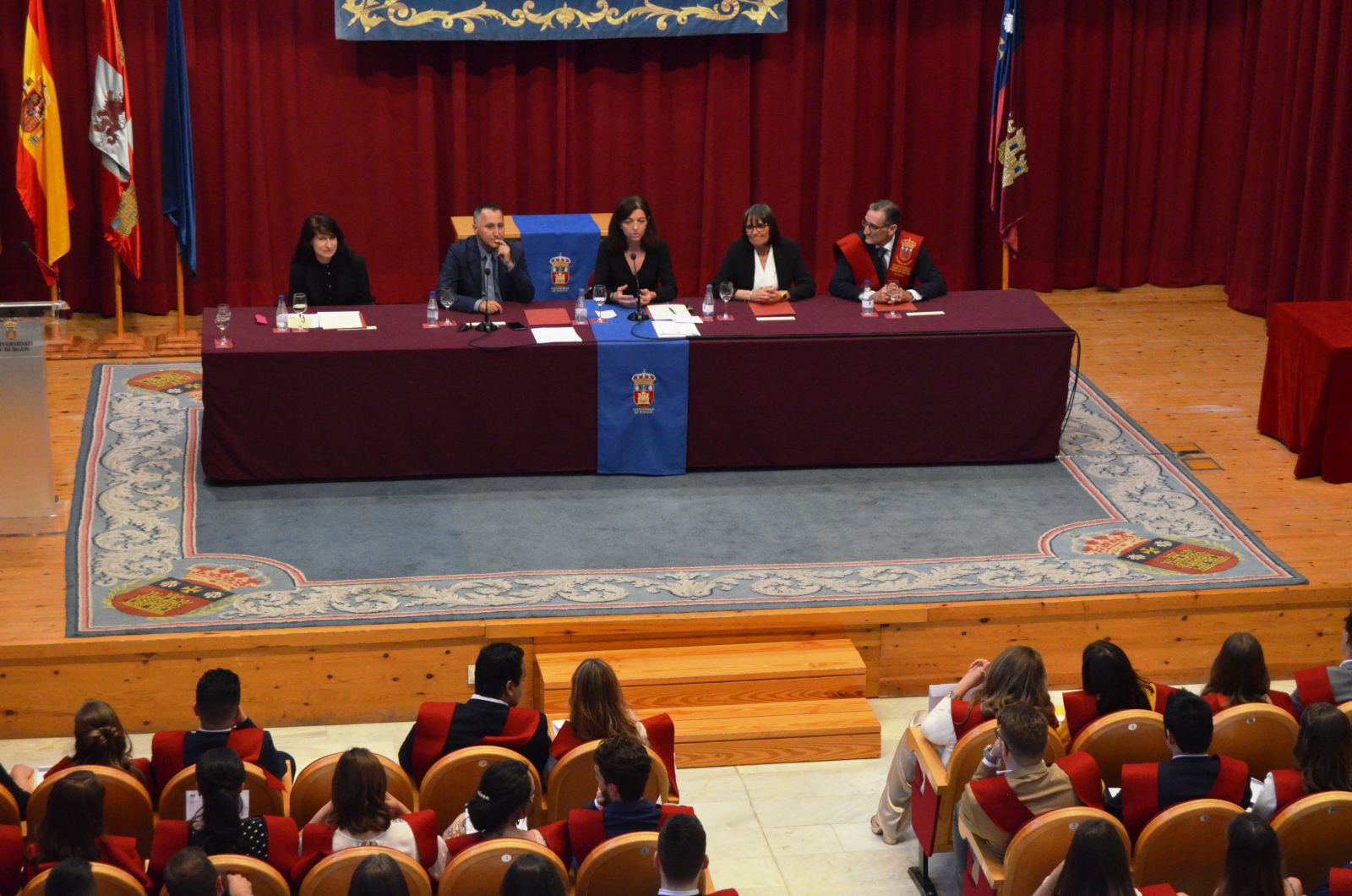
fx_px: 3092
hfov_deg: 24.7
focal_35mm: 82
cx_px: 676
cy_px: 448
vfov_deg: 16.5
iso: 2500
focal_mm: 55
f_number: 5.6
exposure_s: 1/100
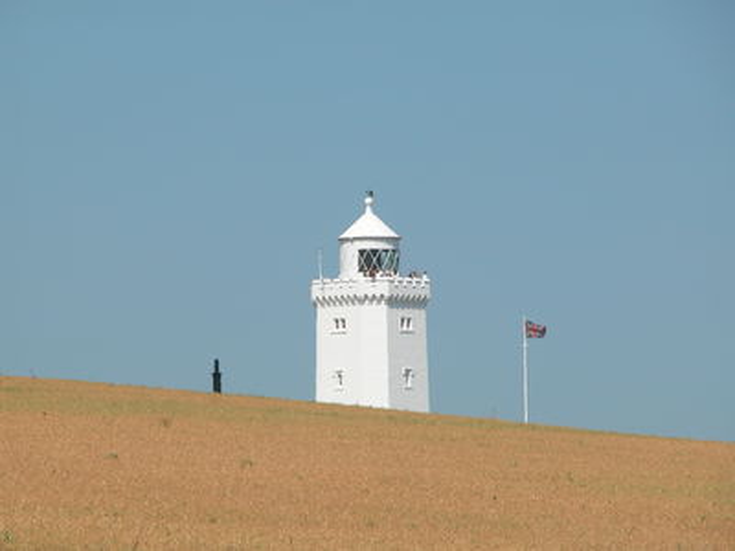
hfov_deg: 7.1
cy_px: 276
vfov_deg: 5.3
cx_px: 368
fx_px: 5945
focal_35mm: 280
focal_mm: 71.2
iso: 100
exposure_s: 1/599
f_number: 6.6
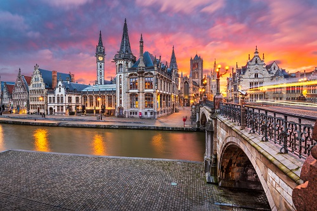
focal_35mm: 16
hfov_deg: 96.8
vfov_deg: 73.7
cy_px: 106
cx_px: 158
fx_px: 141
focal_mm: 16
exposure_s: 15
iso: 64
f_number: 14
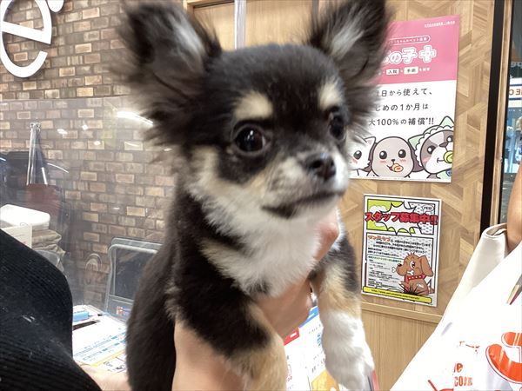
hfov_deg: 58.4
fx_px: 467
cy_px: 196
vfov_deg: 45.4
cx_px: 261
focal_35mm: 31
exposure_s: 1/50
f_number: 2.4
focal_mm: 3.3
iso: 125
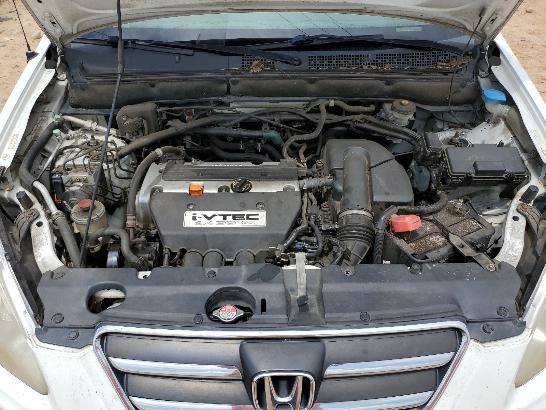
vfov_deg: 53.1
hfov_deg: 67.3
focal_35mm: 26
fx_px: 410
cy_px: 205
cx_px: 273
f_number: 1.5
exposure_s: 1/5000
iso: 50
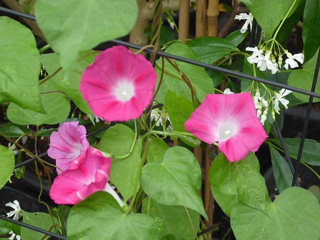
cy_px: 120
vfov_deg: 9.9
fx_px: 1387
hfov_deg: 13.2
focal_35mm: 150
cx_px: 160
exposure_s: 1/60
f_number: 5.3
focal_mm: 24.2
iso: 400
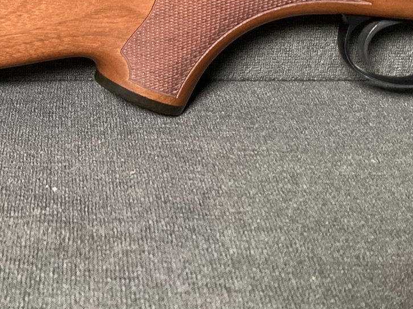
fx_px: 775
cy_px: 0
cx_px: 38
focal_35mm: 65
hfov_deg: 28.6
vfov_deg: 21.8
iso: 250
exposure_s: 1/50
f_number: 2.4
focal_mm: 3.3
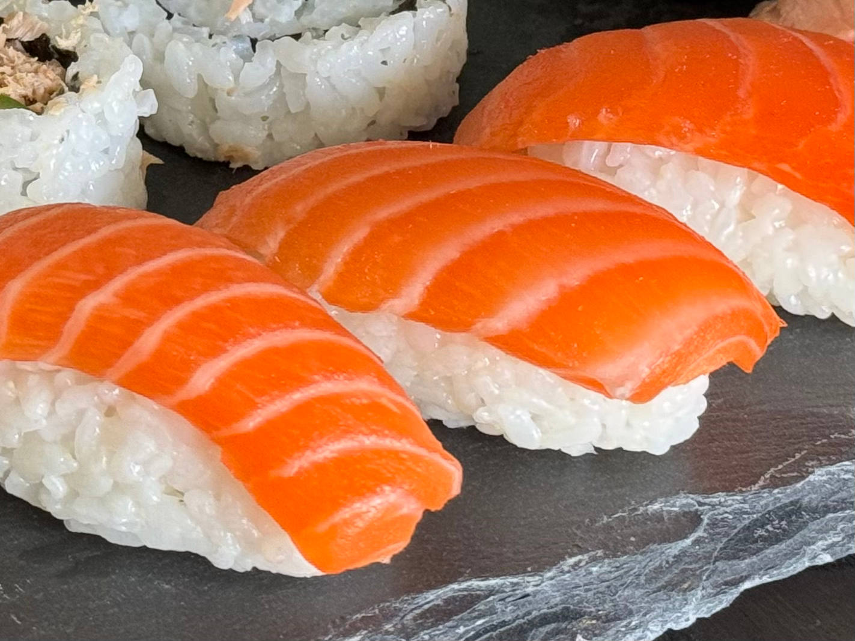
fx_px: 1185
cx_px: 428
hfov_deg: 39.7
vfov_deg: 30.3
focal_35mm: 48
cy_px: 320
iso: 125
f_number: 1.78
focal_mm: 6.86
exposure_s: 1/50
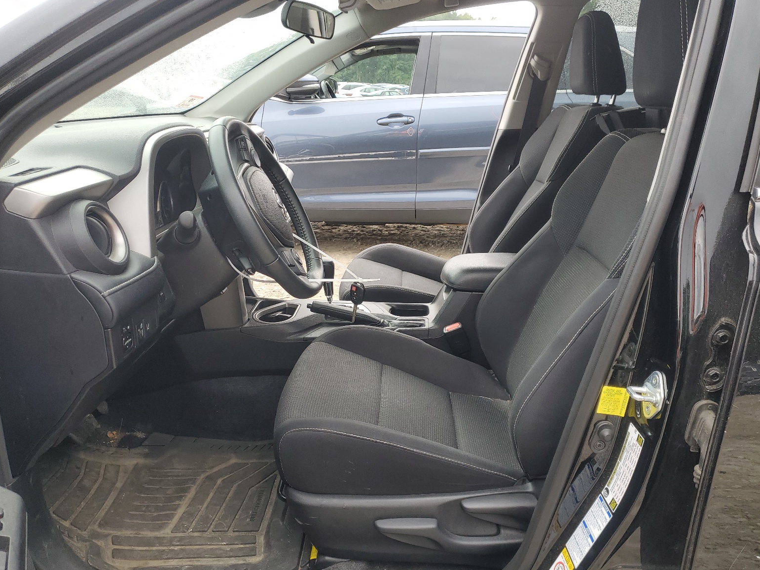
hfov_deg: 65.3
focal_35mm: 27
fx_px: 593
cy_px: 285
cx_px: 391
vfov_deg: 51.4
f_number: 1.5
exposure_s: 1/120
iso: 52
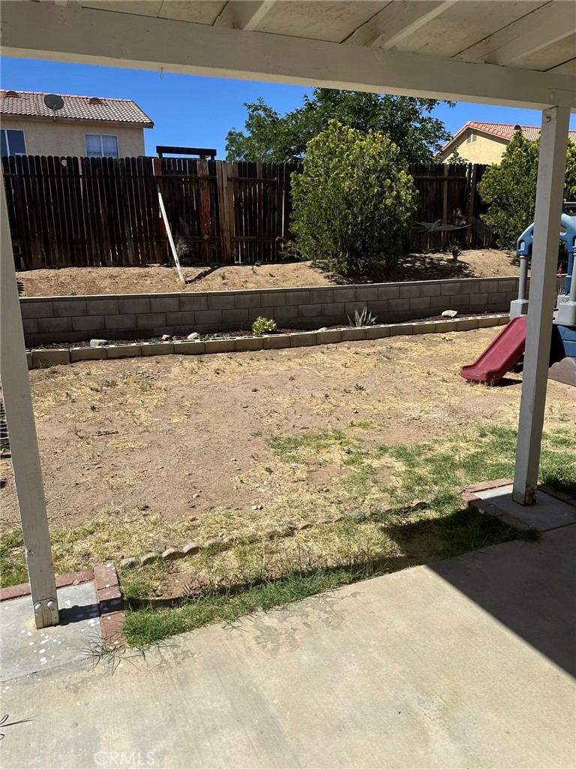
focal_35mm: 24
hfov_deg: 56.8
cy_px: 384
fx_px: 532
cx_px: 288
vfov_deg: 71.6
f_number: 1.78
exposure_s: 1/5848
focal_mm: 6.86
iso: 80
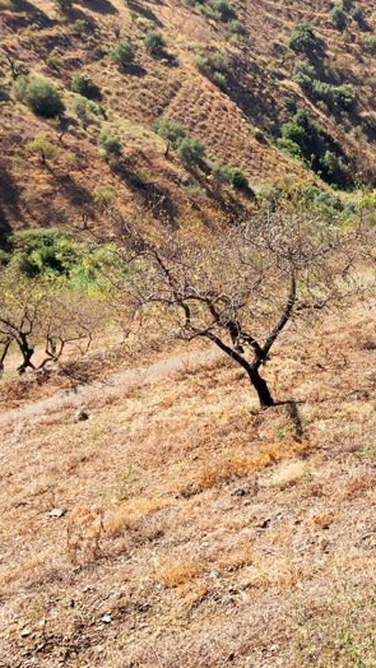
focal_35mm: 41
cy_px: 333
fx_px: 726
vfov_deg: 49.4
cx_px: 415
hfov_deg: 26.7
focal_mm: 3.99
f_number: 1.8
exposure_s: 1/1372
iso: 20
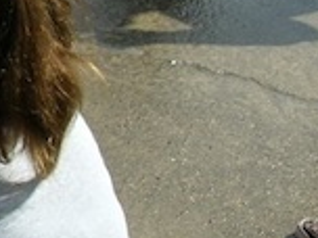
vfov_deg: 10.4
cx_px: -301
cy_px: 71
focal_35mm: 142
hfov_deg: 12.4
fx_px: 1304
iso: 50
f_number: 3.7
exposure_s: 1/561
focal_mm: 6
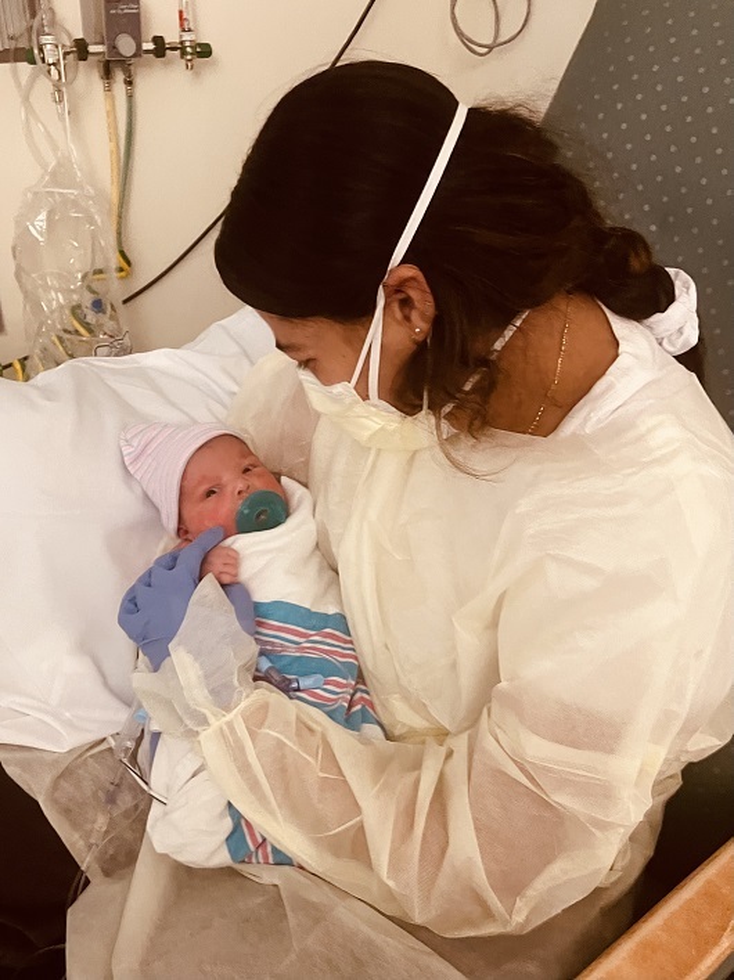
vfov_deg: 67.3
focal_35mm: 26
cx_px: 367
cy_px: 490
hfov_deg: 53.0
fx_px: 736
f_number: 1.6
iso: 500
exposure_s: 1/30
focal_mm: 5.1
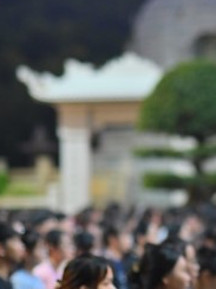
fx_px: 1814
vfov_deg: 9.1
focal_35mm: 218
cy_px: 238
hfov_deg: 6.8
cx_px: 248
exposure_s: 1/100
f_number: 2.2
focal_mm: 85
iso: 1250
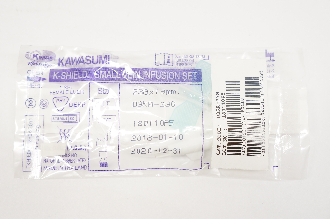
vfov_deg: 29.8
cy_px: 110
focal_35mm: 45
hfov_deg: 43.6
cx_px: 165
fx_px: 412
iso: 400
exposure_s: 1/60
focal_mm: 30
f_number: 5.6
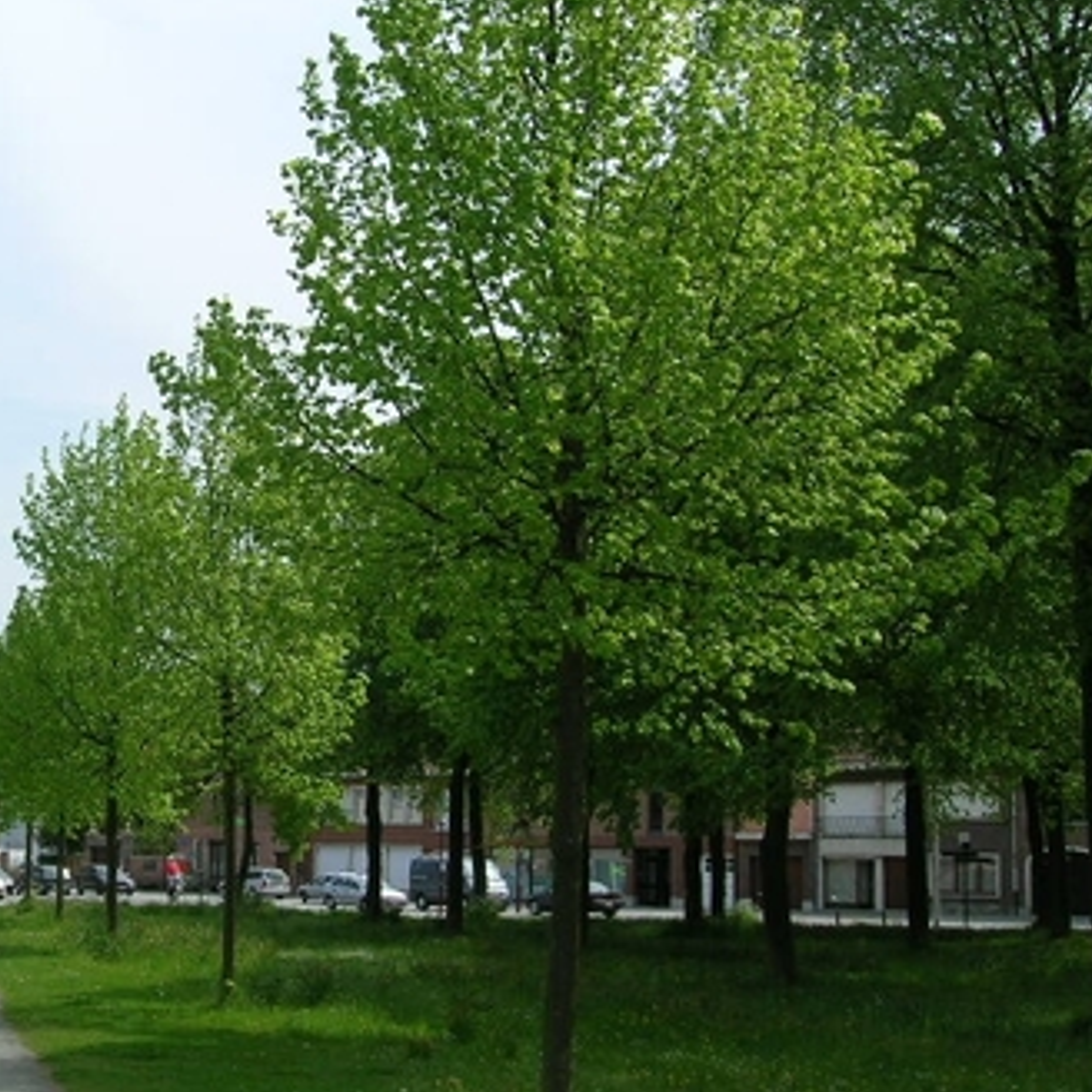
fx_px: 1963
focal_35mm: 55
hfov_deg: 30.4
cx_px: 236
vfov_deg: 31.1
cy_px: 503
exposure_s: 1/369
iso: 50
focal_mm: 5.7
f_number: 4.9
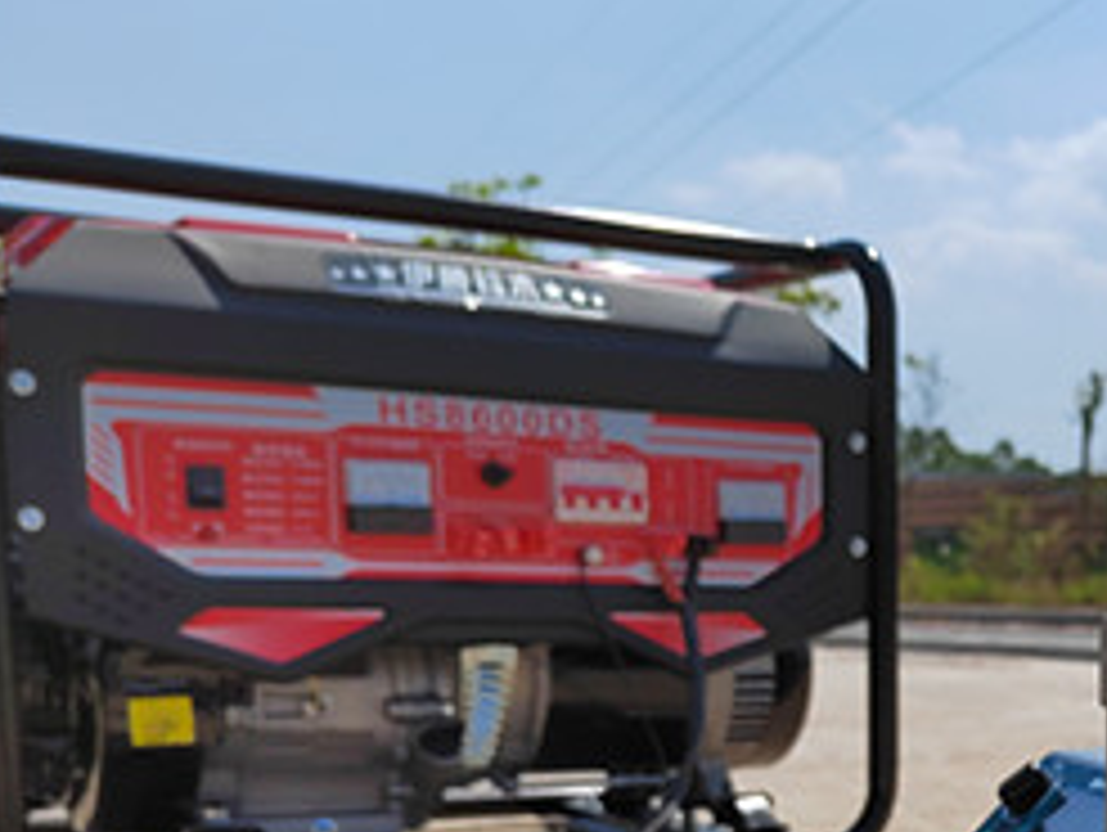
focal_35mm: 56
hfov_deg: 31.0
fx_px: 1793
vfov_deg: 24.8
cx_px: 1184
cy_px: 859
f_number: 1.9
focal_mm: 5.52
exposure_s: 1/2889
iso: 230
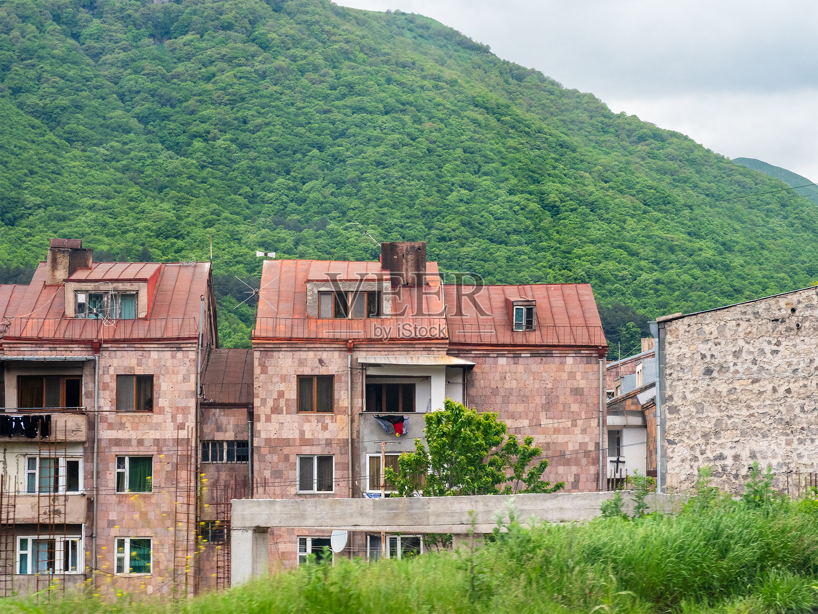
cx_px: 409
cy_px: 307
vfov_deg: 16.4
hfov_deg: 21.8
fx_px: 2127
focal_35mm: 90
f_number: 5.6
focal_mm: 45
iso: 400
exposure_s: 1/400
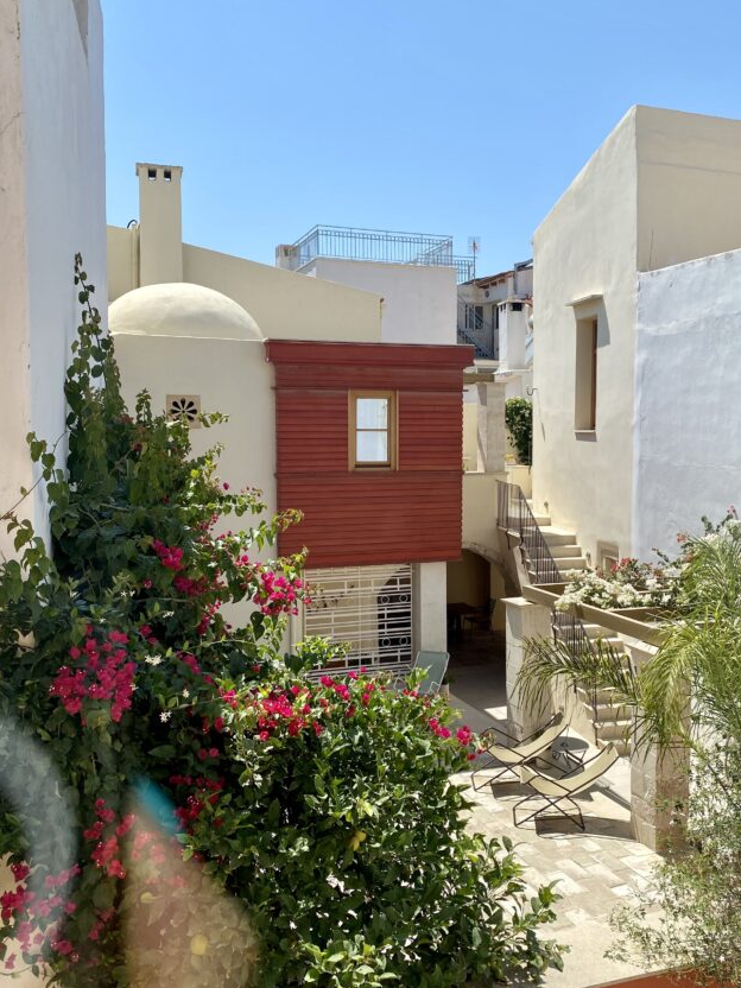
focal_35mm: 32
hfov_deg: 44.0
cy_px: 489
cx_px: 430
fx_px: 913
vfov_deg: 56.8
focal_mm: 4.25
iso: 32
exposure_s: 1/3205
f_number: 1.8
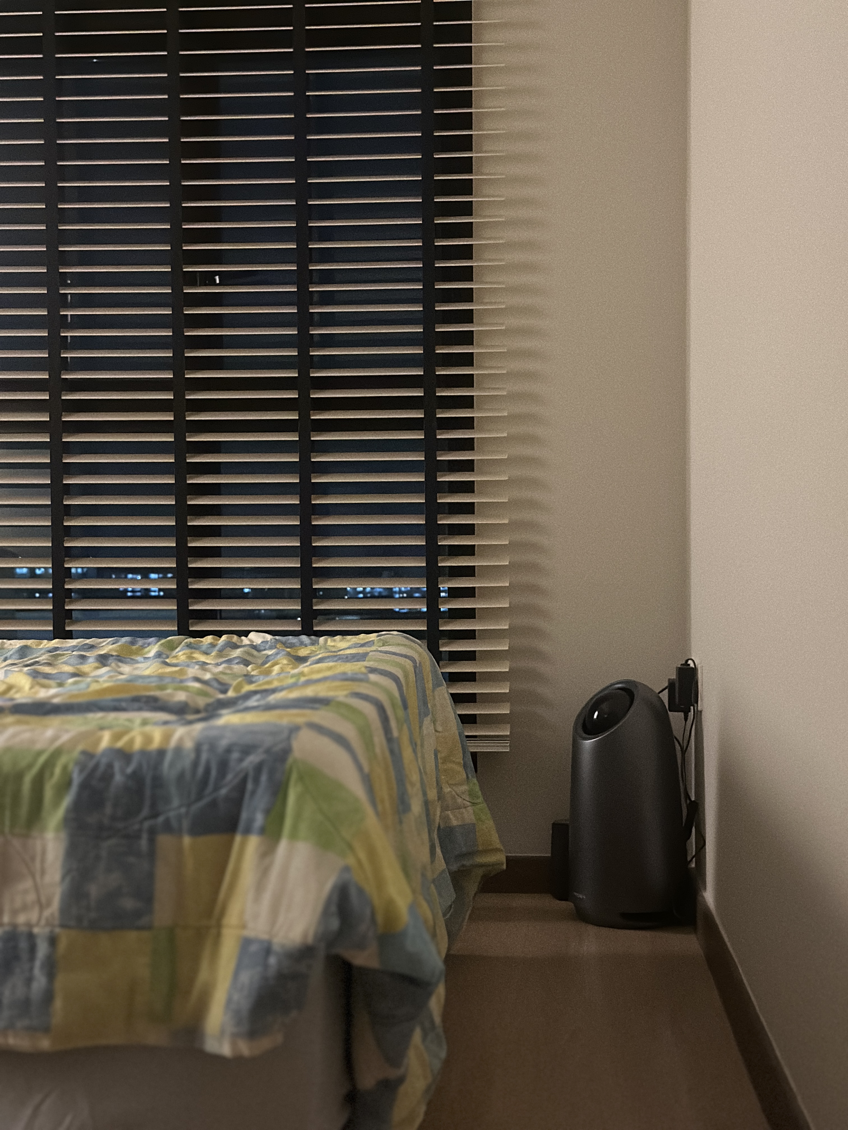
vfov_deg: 39.7
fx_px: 1568
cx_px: 424
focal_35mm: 48
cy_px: 565
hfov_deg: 30.3
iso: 1000
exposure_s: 1/28
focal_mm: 6.86
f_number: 1.78
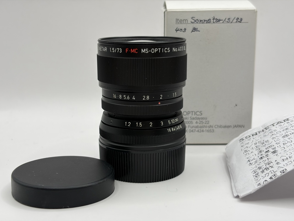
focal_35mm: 52
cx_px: 147
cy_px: 110
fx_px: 442
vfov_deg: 28.0
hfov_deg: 36.8
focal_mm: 5.96
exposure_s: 1/150
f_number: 1.6
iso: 25
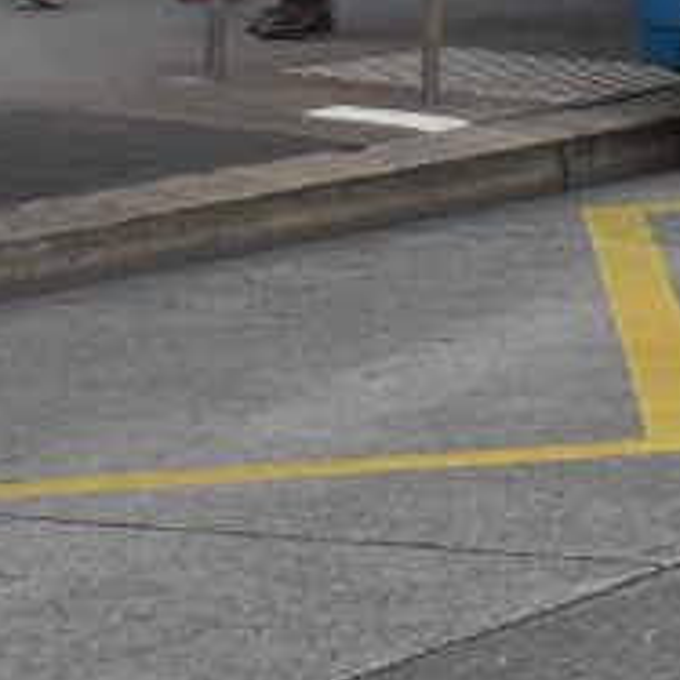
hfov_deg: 6.4
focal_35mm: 257
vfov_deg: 6.6
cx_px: 1705
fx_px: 5711
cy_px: -791
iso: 400
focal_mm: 29
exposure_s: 1/125
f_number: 5.6
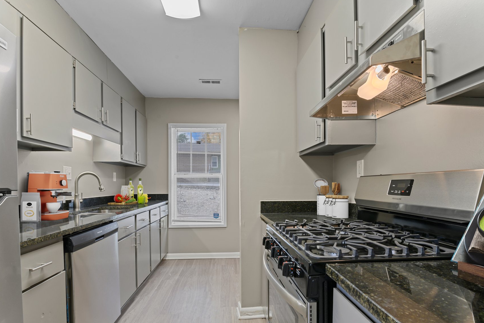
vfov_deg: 66.9
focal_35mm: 18
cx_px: 243
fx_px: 242
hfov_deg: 90.0
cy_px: 190
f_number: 8
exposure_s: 1/4
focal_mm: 15
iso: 500
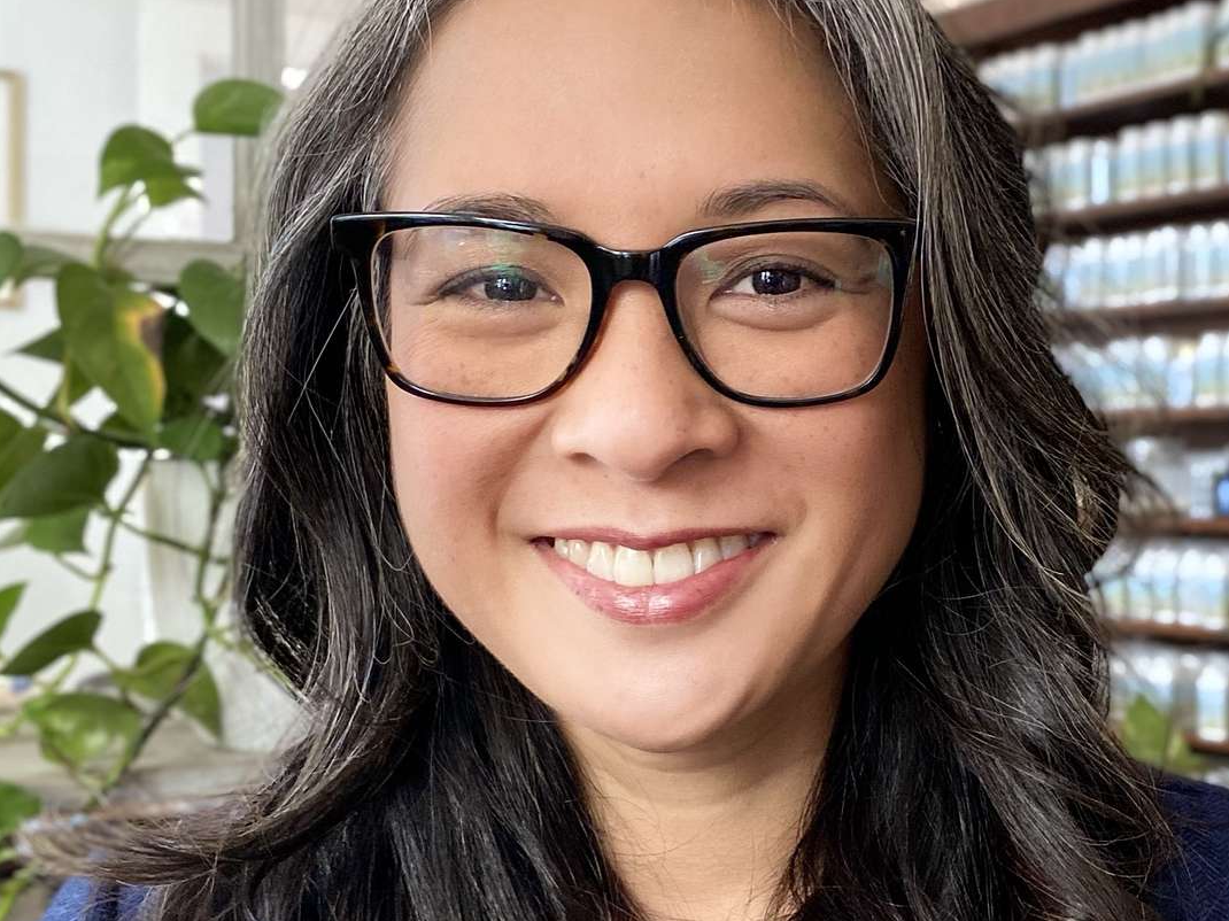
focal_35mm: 35
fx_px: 1242
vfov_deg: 40.2
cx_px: 617
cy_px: 619
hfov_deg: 52.6
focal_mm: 4.25
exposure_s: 1/60
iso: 400
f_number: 1.8
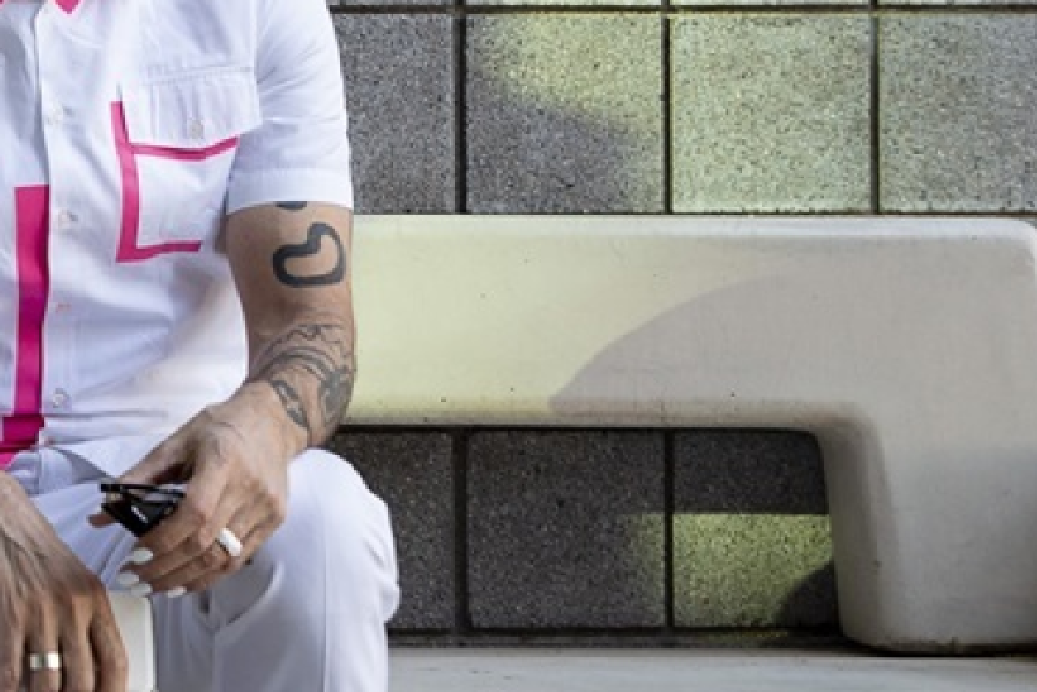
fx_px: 3255
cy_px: 379
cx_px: -263
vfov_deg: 12.1
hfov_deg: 17.2
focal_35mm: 113
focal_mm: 35
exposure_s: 1/45
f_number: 4.8
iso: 560
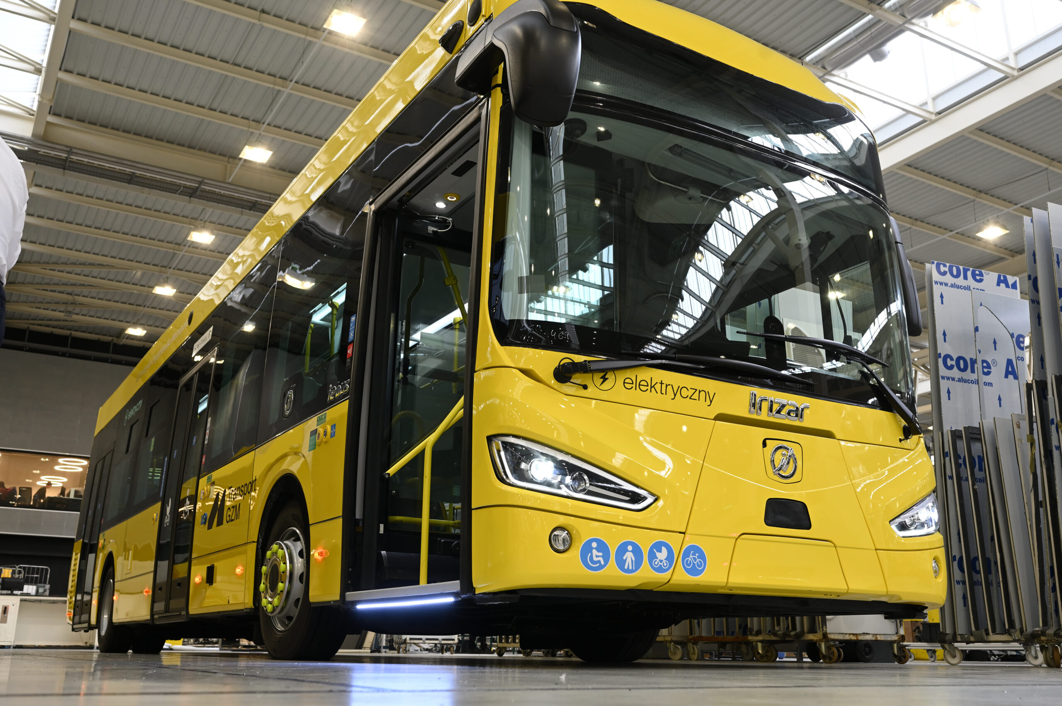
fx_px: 1032
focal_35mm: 35
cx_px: 531
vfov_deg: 37.8
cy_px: 353
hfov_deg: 54.5
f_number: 5.6
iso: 640
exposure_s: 1/50
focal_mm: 35
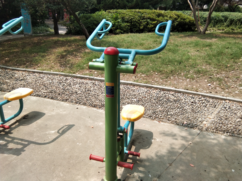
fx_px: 217
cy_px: 90
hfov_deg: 58.4
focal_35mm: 31
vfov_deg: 45.4
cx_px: 121
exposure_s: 1/606
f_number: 2.2
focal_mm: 3.69
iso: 50
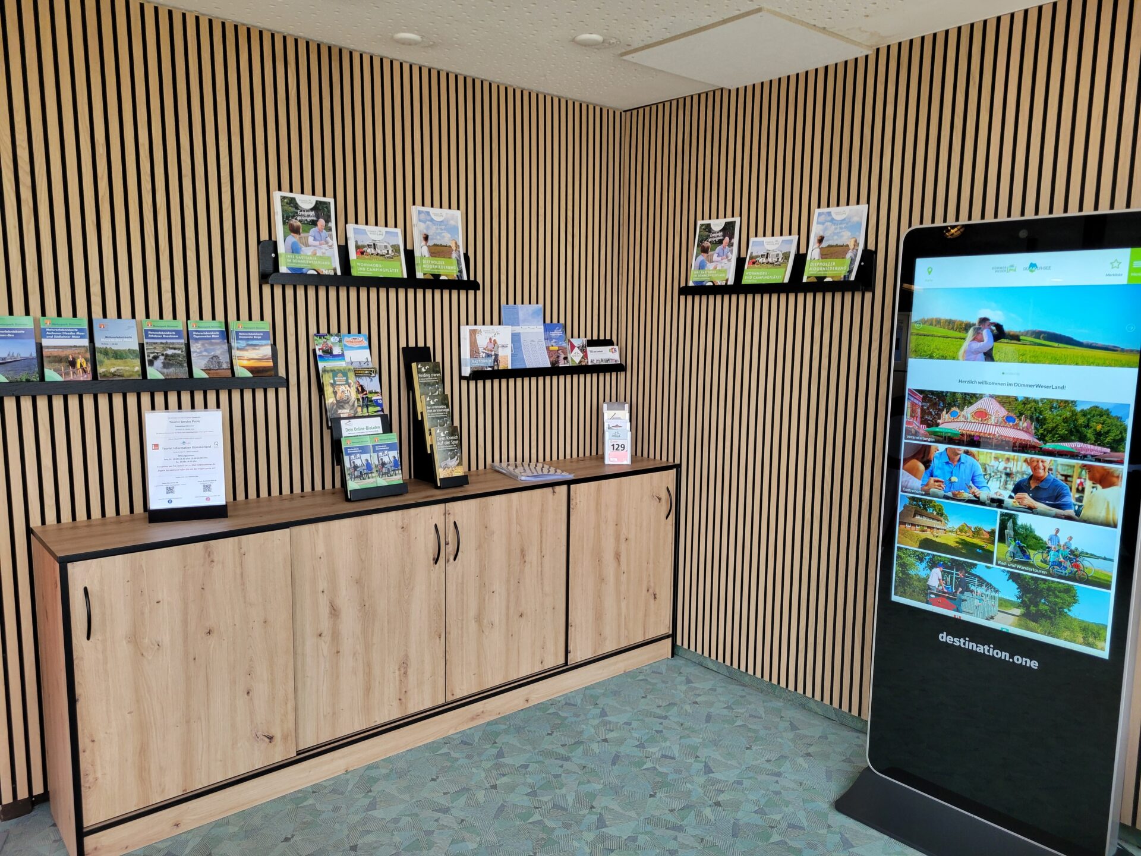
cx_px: 570
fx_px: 857
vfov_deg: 53.1
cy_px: 428
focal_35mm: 26
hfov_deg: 67.3
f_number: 1.8
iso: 160
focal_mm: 5.4
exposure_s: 1/120
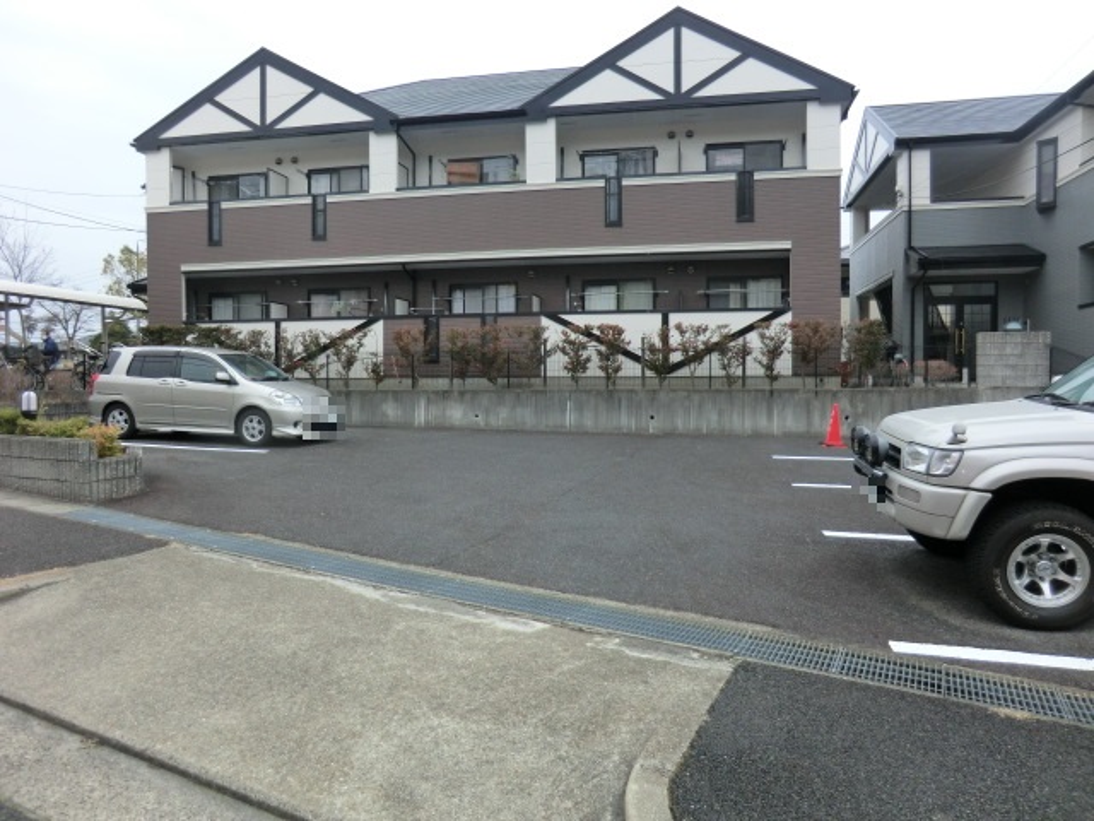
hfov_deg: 71.6
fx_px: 758
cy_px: 410
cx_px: 547
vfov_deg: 56.8
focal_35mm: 24
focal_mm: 4.3
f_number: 3.2
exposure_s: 1/125
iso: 80
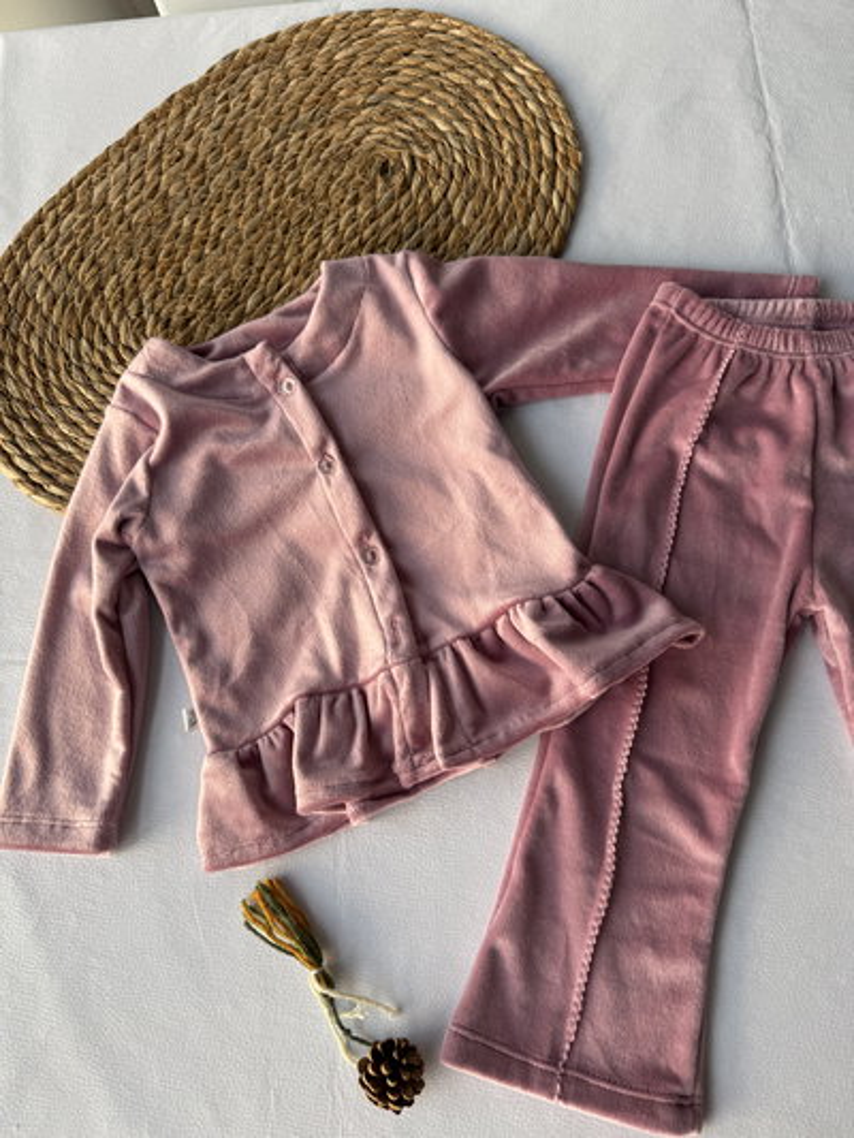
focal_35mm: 24
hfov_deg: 56.8
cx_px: 427
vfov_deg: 71.6
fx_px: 789
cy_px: 569
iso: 50
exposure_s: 1/125
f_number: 1.78
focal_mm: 6.76
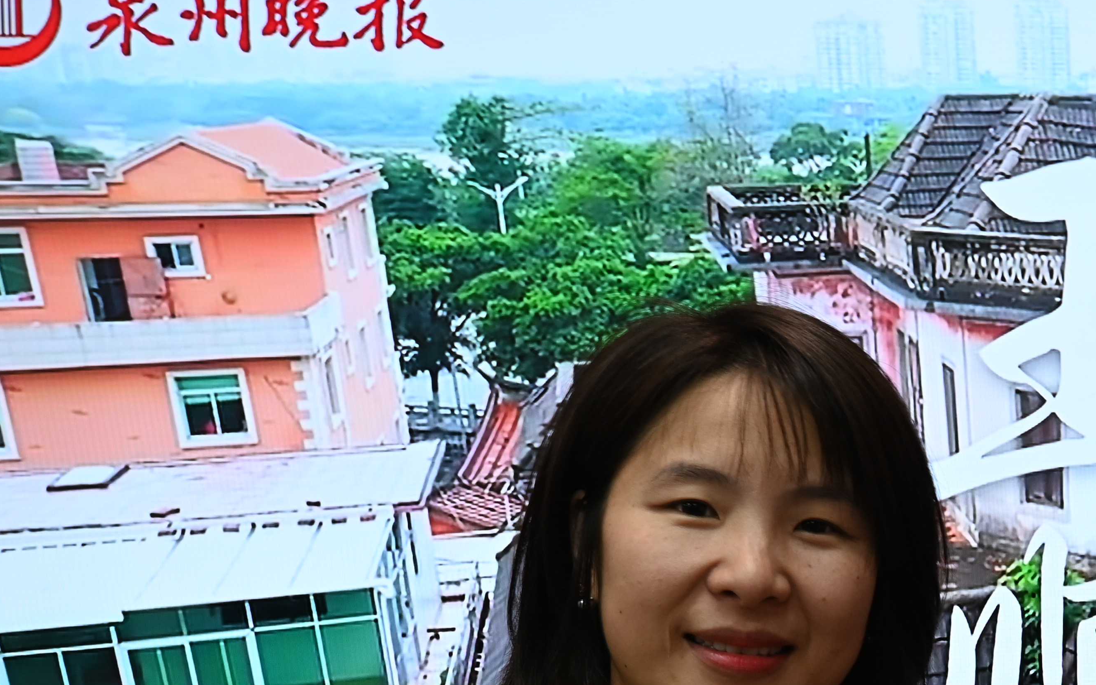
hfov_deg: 11.5
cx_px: 1151
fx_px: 5377
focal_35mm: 180
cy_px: 762
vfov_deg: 7.2
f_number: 5.6
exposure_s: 1/50
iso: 500
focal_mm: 56
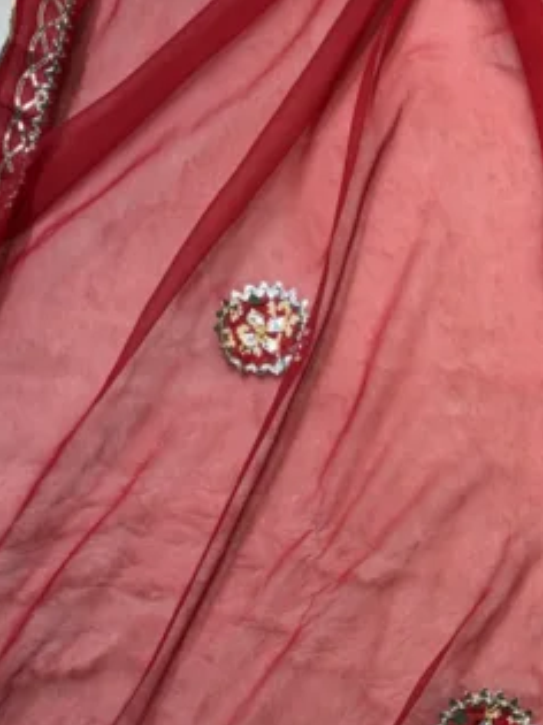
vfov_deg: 28.9
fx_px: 1381
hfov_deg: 21.8
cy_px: 550
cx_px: 476
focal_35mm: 66
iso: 32
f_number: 1.6
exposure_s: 1/100
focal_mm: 5.96
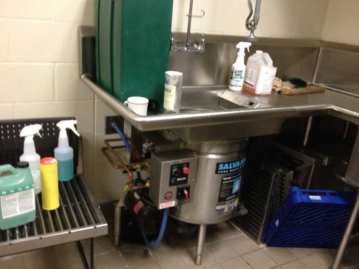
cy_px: 134
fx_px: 363
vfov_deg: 40.7
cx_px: 180
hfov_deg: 52.6
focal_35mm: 35
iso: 400
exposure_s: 1/17
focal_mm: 4.28
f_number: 2.4
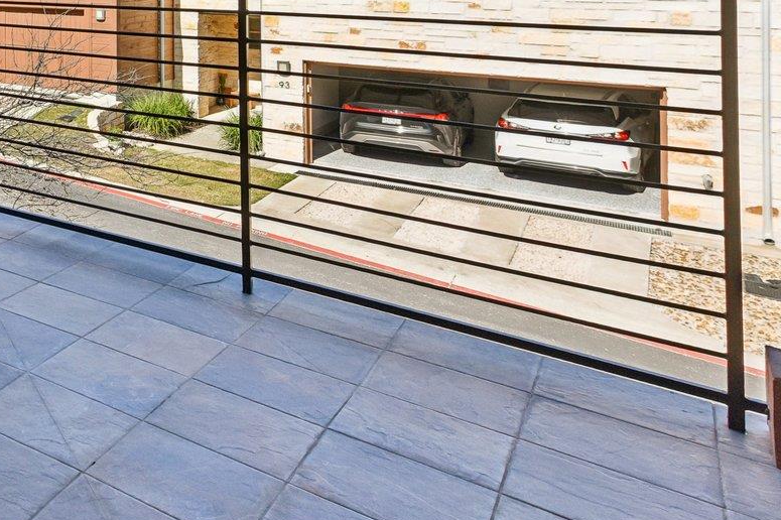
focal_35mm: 37
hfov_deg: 35.4
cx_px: -235
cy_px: -54
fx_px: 802
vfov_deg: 31.7
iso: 400
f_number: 8
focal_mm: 14
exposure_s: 1/640
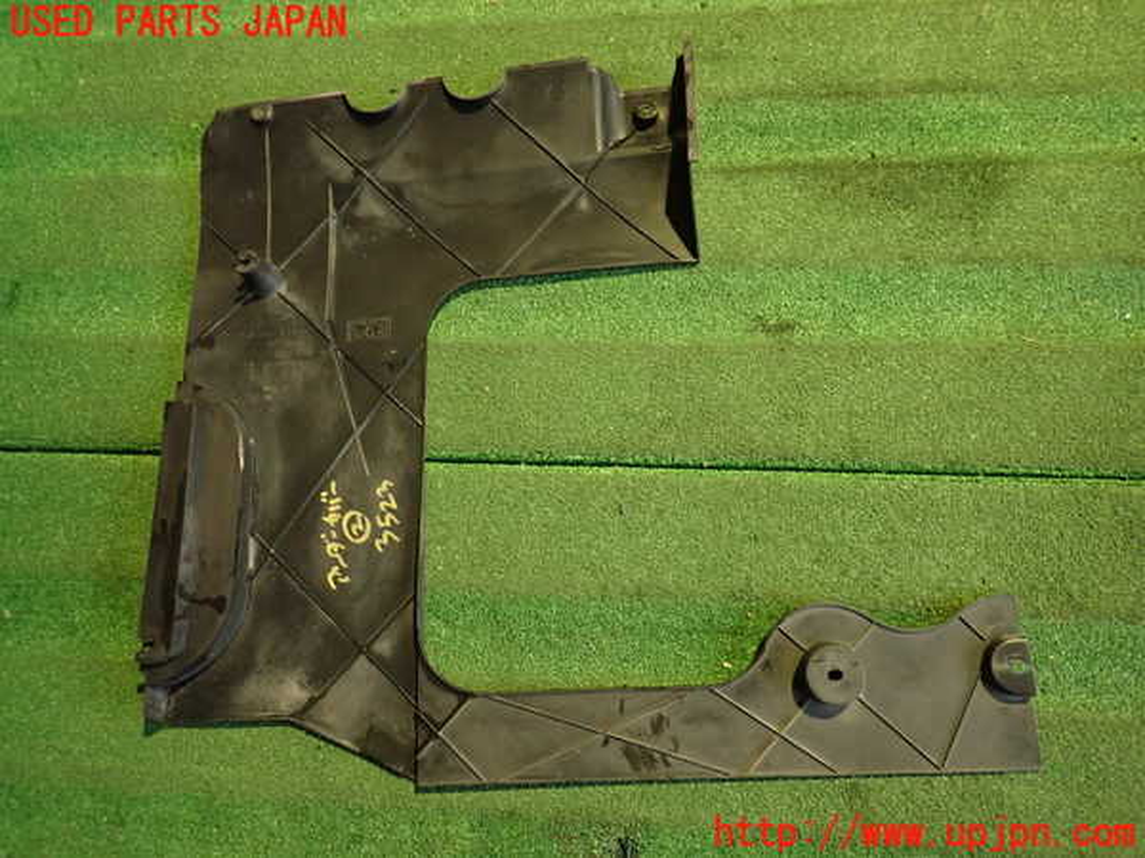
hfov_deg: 69.4
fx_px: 827
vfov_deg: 54.9
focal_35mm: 25
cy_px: 429
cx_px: 572
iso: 800
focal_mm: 4.5
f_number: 2
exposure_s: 1/30
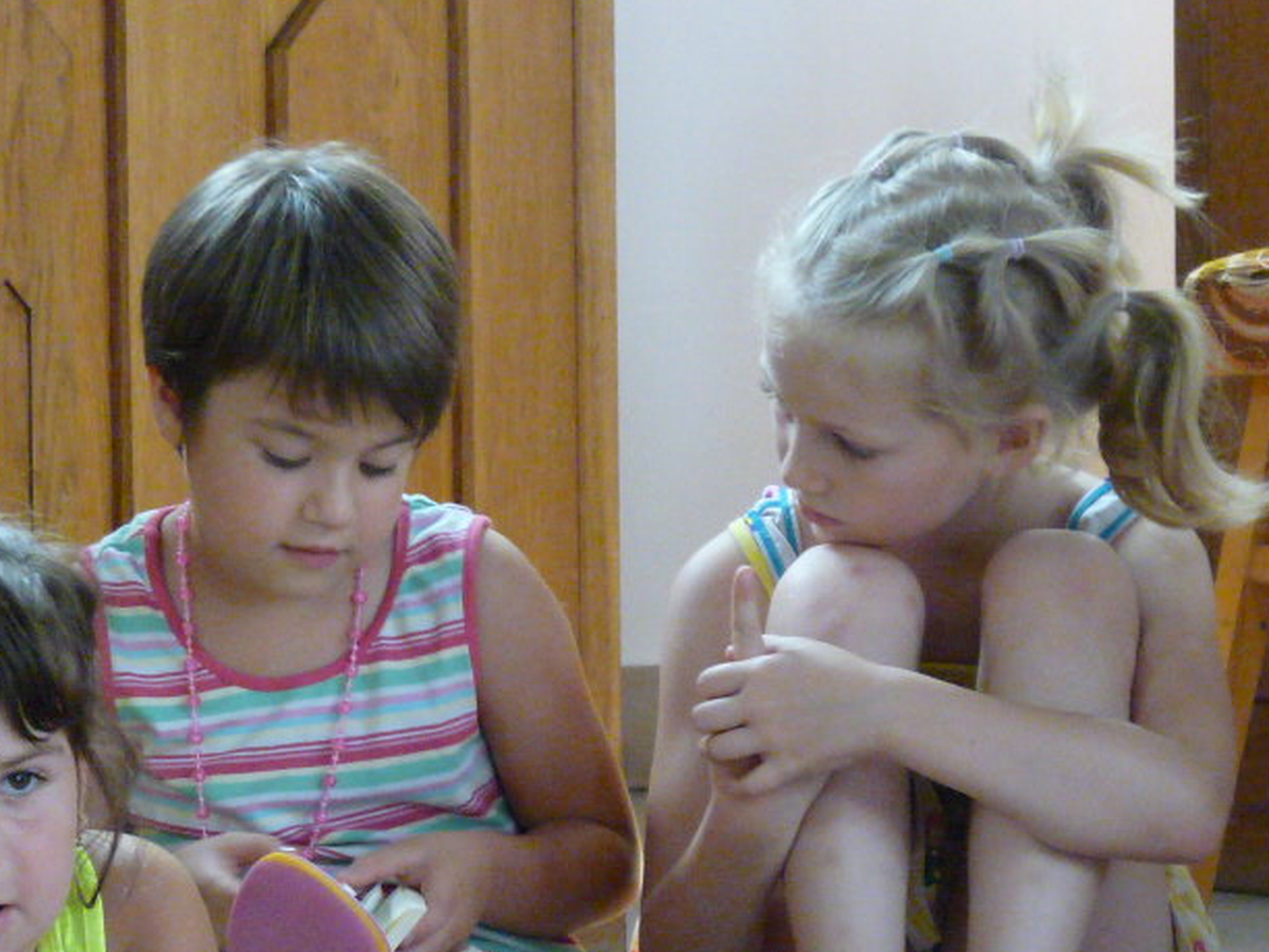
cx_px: 634
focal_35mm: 226
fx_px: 8285
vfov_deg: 6.6
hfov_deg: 8.8
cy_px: 469
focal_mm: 21.6
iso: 800
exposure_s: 1/15
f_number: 3.6
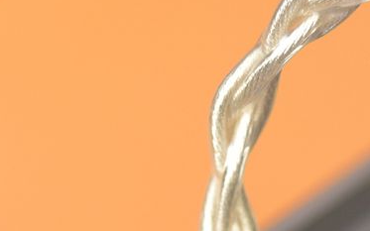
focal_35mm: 295
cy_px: 416
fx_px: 2974
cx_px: 614
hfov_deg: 7.0
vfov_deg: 4.4
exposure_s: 1/160
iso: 500
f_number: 6.3
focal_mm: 60
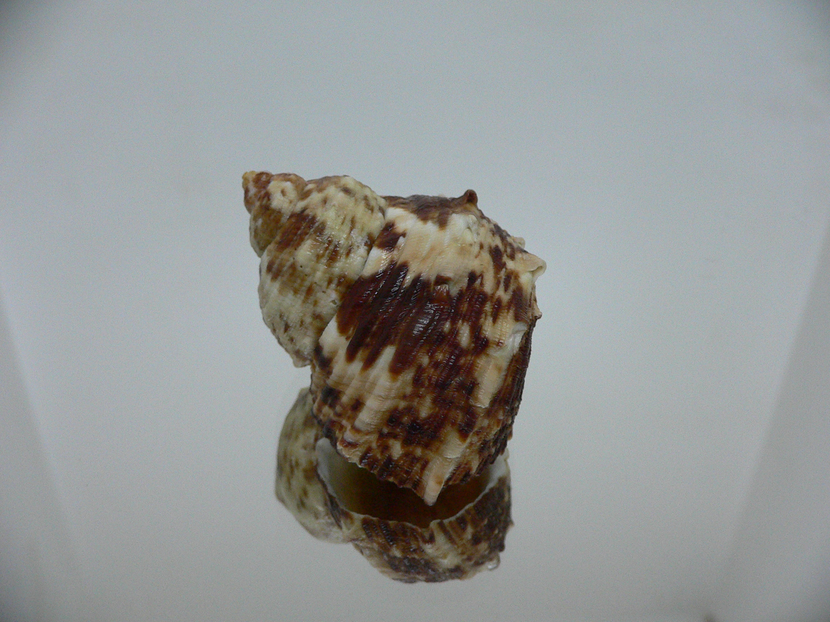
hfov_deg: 52.6
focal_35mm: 35
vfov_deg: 40.7
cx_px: 415
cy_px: 311
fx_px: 839
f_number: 2.8
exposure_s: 1/60
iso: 200
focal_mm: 4.6
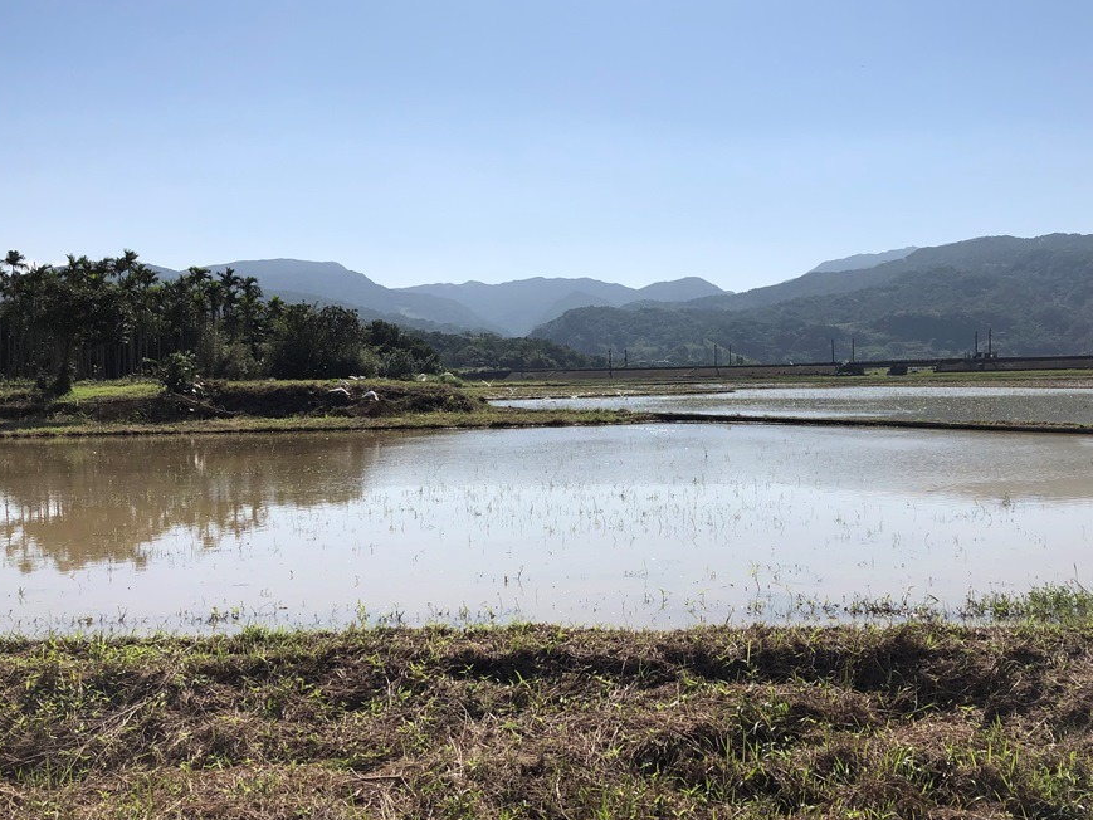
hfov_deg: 55.2
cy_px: 419
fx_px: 1042
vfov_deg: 43.0
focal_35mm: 33
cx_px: 610
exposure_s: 1/5348
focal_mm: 4
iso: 25
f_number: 1.8
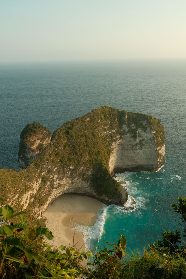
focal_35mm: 32
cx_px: 93
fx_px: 248
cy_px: 140
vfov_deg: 58.7
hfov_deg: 41.1
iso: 500
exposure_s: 1/800
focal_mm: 21.4
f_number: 5.6
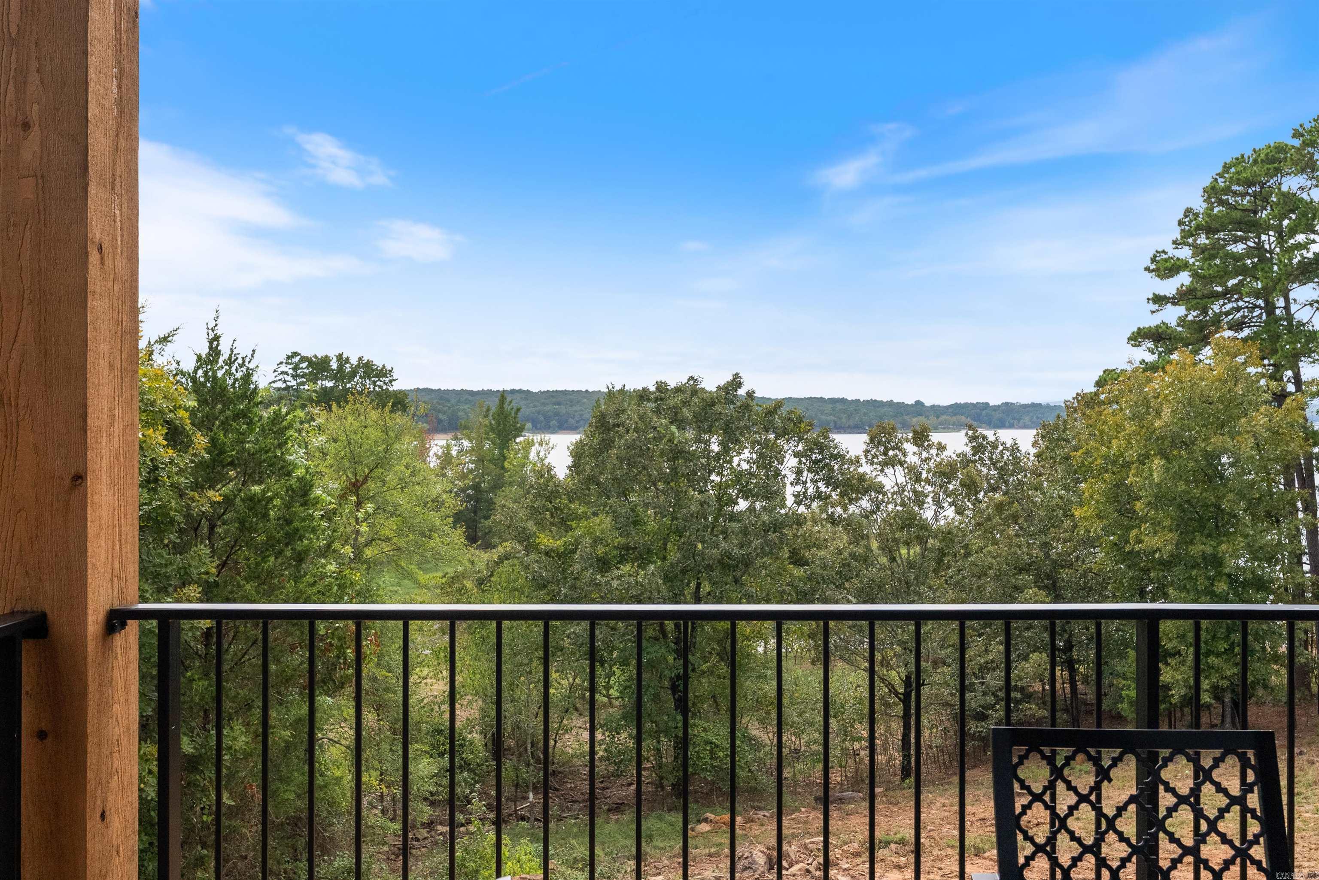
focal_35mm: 35
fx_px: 1283
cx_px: 660
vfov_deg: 37.9
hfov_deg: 54.4
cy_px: 440
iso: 250
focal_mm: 35
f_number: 9
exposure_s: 1/1250
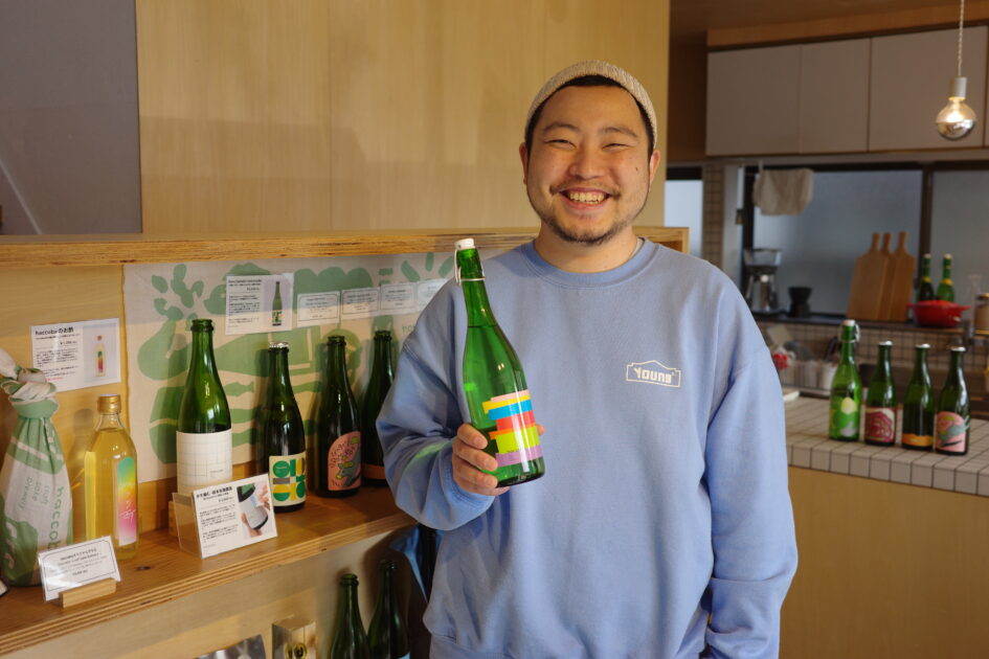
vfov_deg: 33.4
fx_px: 1099
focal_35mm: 40
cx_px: 494
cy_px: 330
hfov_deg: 48.5
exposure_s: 1/200
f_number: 2.8
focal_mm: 26
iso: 200
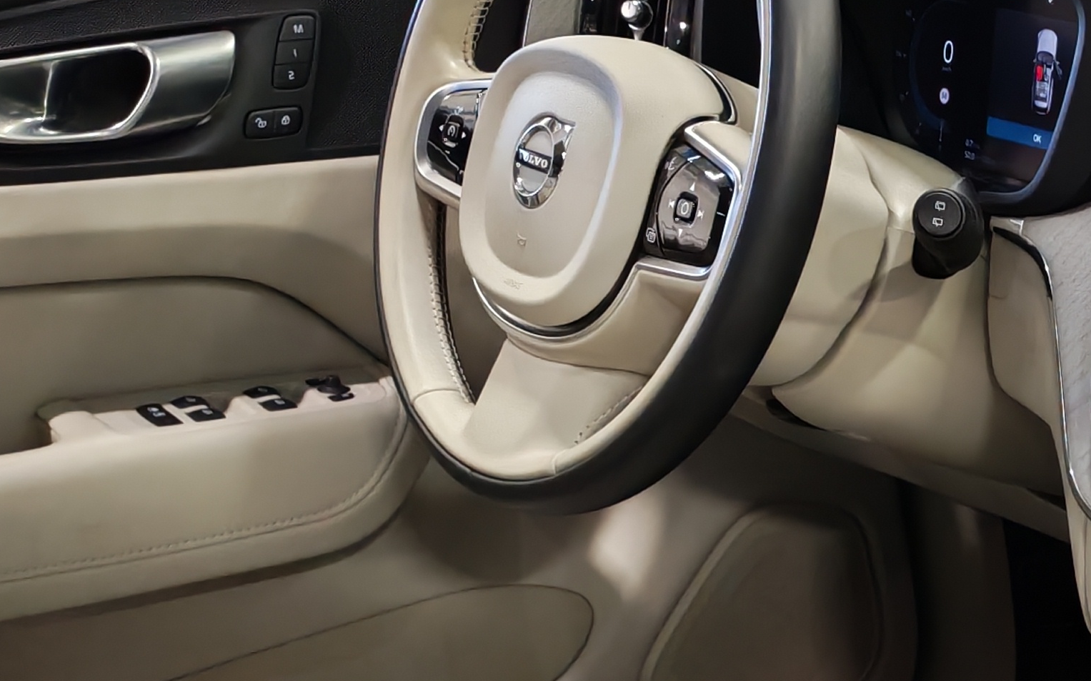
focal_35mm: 91
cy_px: 759
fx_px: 2705
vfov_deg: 14.0
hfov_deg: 21.1
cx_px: 1346
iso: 1644
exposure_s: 1/100
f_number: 1.9
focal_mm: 6.12
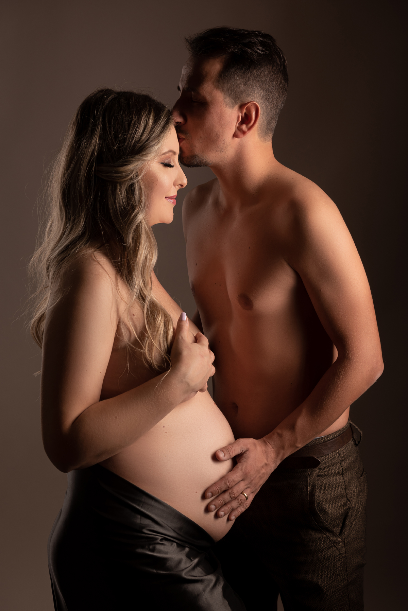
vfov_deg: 32.4
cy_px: 306
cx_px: 204
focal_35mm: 62
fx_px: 1053
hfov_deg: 21.9
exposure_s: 1/160
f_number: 7.1
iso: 100
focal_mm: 62
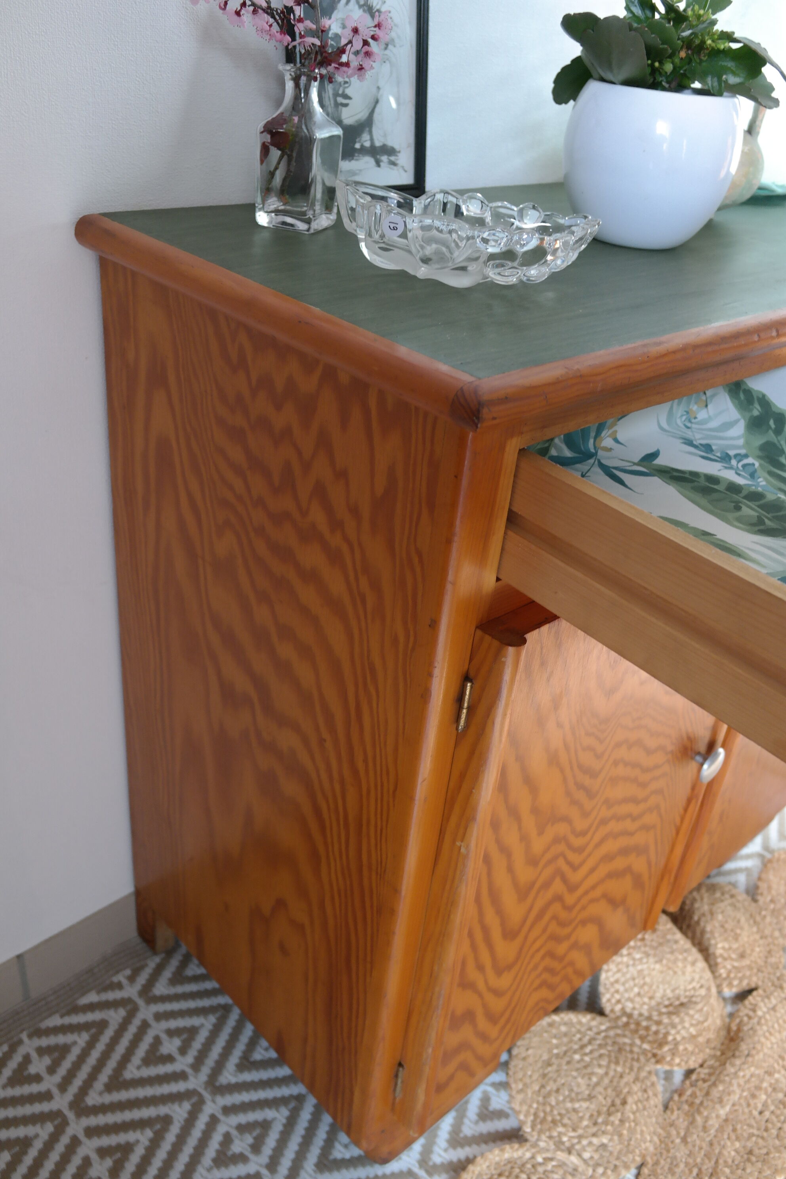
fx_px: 982
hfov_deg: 43.6
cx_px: 393
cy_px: 590
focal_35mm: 30
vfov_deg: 61.9
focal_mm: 20
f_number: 3.5
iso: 800
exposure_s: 1/40
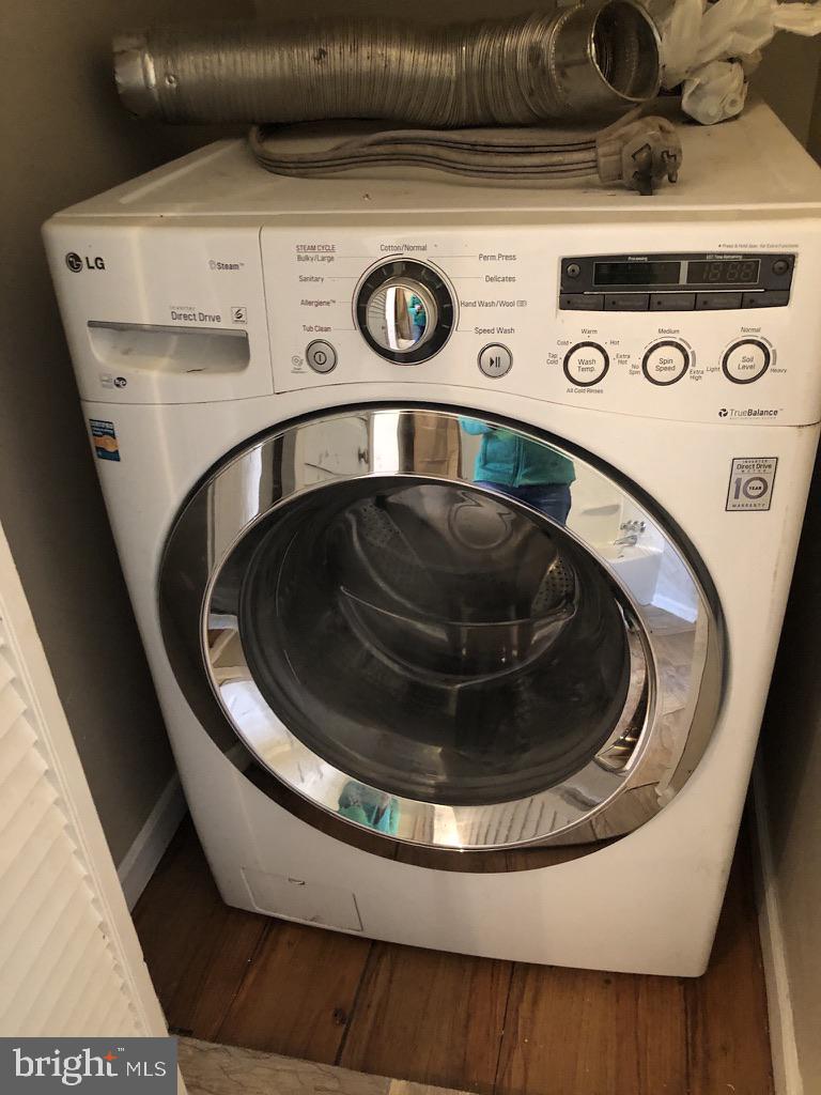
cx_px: 410
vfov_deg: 63.4
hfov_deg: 49.7
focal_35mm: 28
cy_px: 548
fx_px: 885
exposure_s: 1/11
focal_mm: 3.99
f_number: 1.8
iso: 100
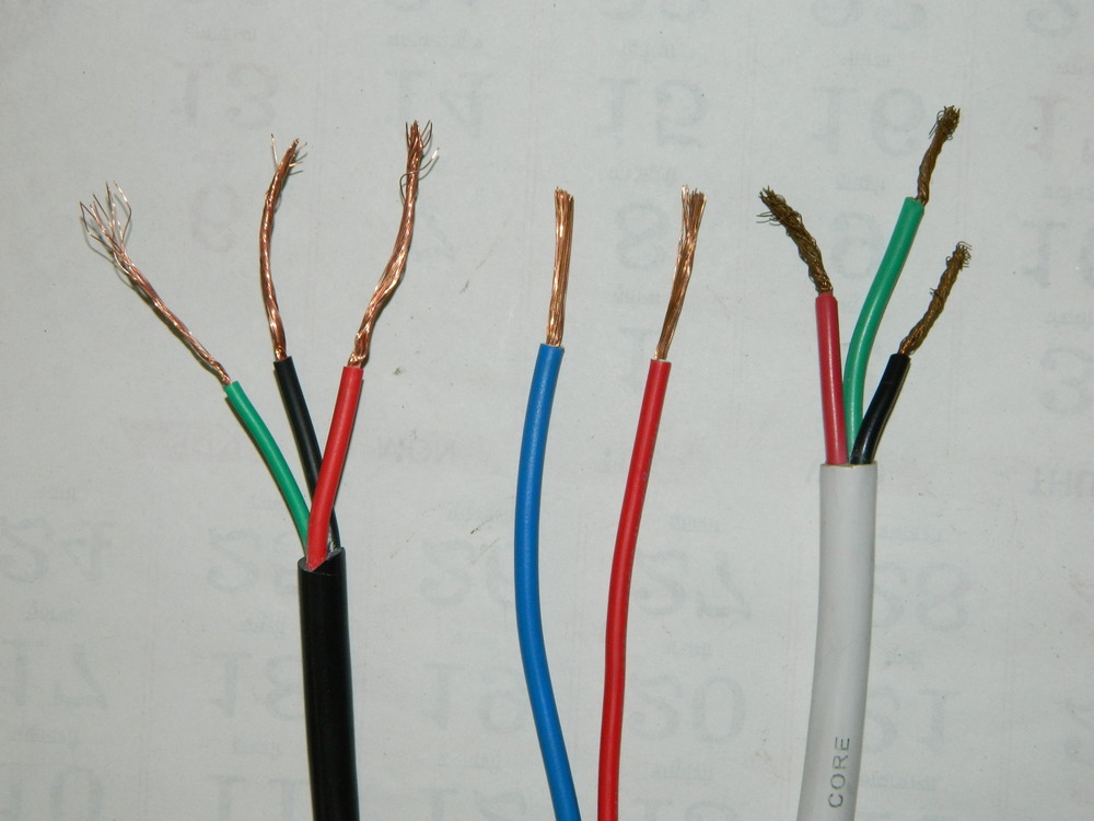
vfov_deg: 21.0
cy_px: 410
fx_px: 2212
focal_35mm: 70
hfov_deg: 27.8
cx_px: 547
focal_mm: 12.6
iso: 200
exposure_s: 1/50
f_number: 4
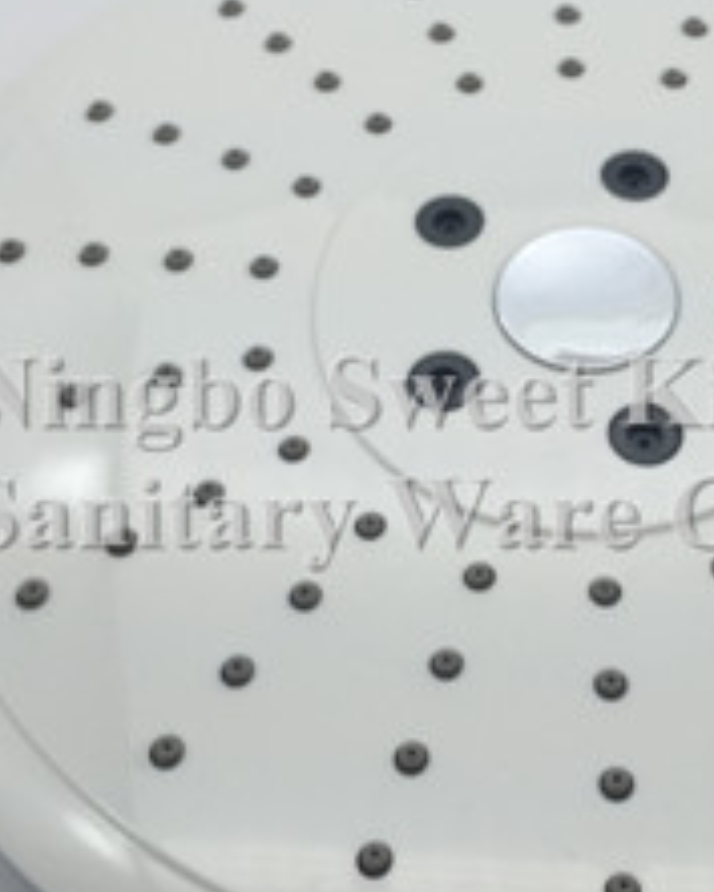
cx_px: 581
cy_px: 414
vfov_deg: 29.6
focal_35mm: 64
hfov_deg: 23.5
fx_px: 1689
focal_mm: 4.15
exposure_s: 1/370
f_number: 2.2
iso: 32
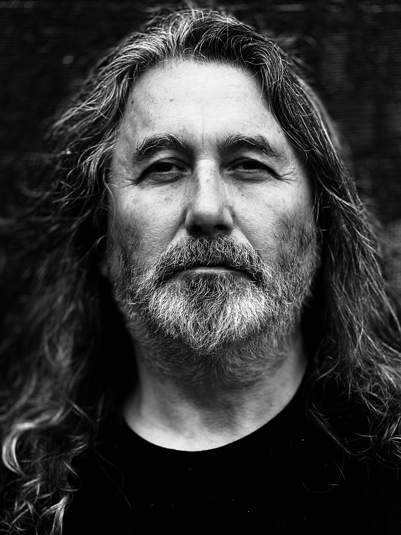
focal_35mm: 77
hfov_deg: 19.1
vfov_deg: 25.3
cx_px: 200
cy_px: 268
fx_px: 1189
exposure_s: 1/121
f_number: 2.8
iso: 40
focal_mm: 9
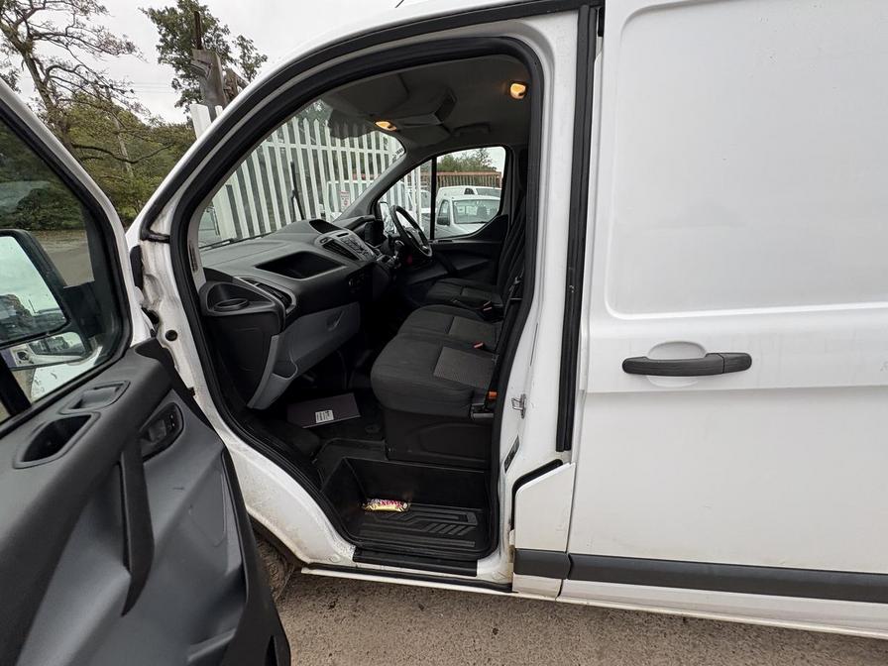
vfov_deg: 85.7
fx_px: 359
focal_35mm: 14
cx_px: 444
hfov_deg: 102.1
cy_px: 333
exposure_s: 1/99
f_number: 2.2
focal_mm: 2.22
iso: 50
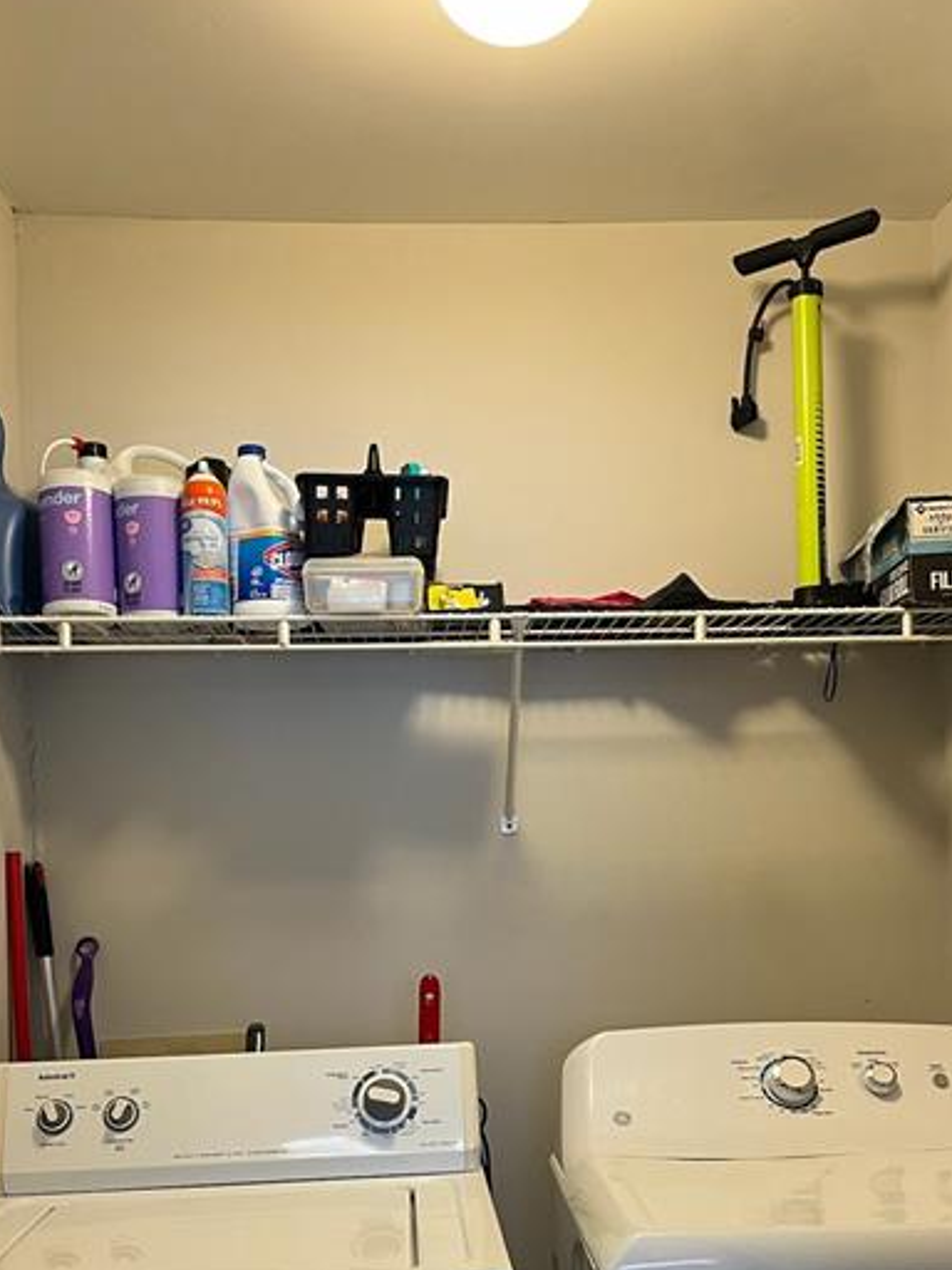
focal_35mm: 39
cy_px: 881
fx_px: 1430
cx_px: 488
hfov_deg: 36.8
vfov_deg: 46.8
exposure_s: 1/60
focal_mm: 5.1
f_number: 1.6
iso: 125
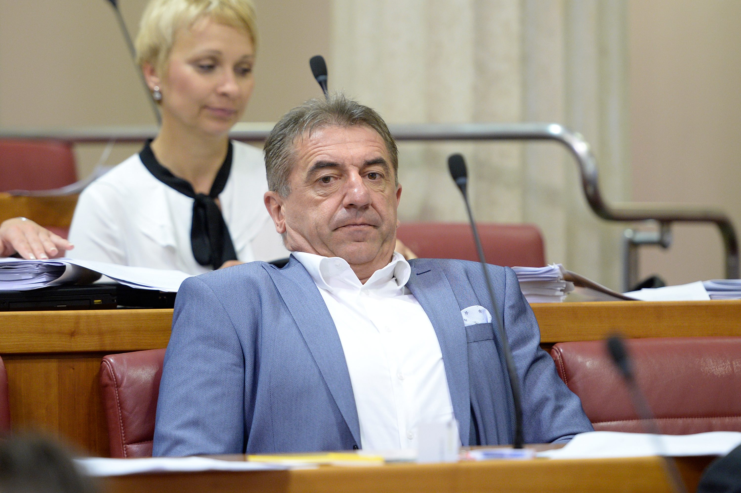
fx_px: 3600
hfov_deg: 11.8
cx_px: 370
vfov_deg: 7.8
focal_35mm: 175
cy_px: 246
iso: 2000
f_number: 2.8
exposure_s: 1/250
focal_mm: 175
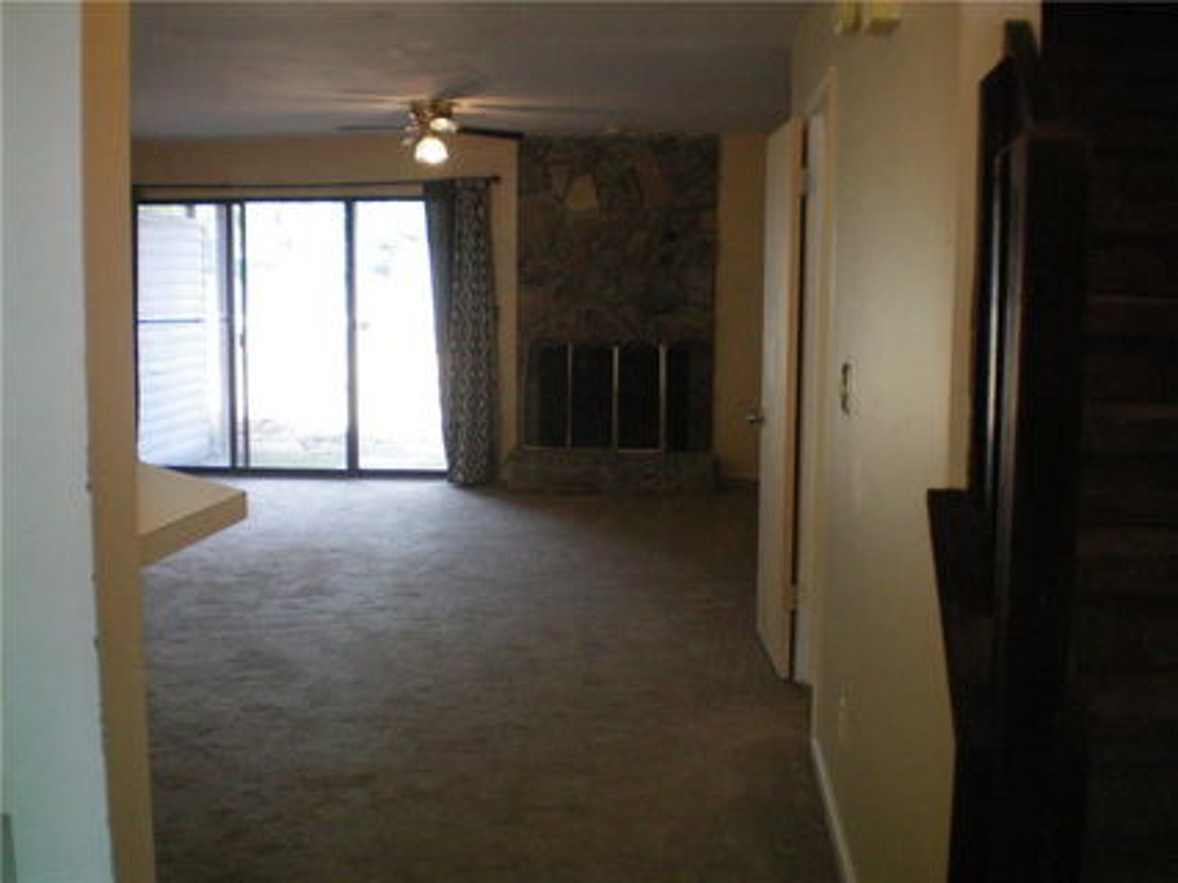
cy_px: 442
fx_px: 1293
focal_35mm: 38
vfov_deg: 37.7
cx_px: 589
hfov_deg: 49.0
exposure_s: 1/80
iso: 250
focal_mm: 6.3
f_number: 3.1
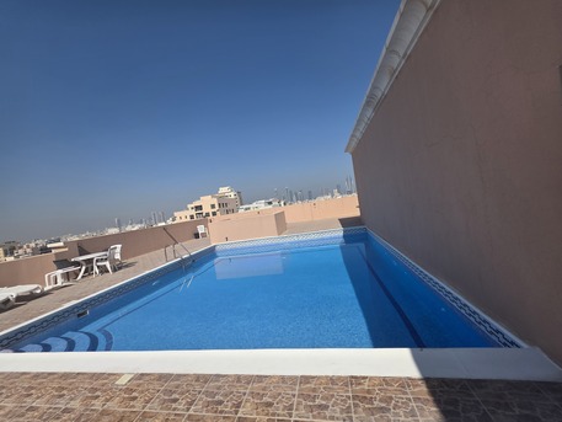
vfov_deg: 89.9
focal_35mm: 13
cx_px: 281
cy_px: 211
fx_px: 211
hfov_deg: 106.2
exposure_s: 1/3873
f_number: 1.9
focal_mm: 2.2
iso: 40
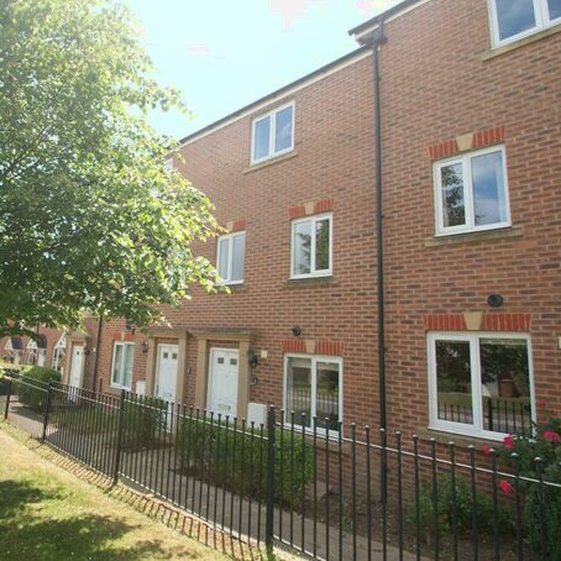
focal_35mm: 22
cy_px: 278
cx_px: 173
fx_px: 397
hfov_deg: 67.9
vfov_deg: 70.5
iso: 100
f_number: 8
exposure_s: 1/160
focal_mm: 11
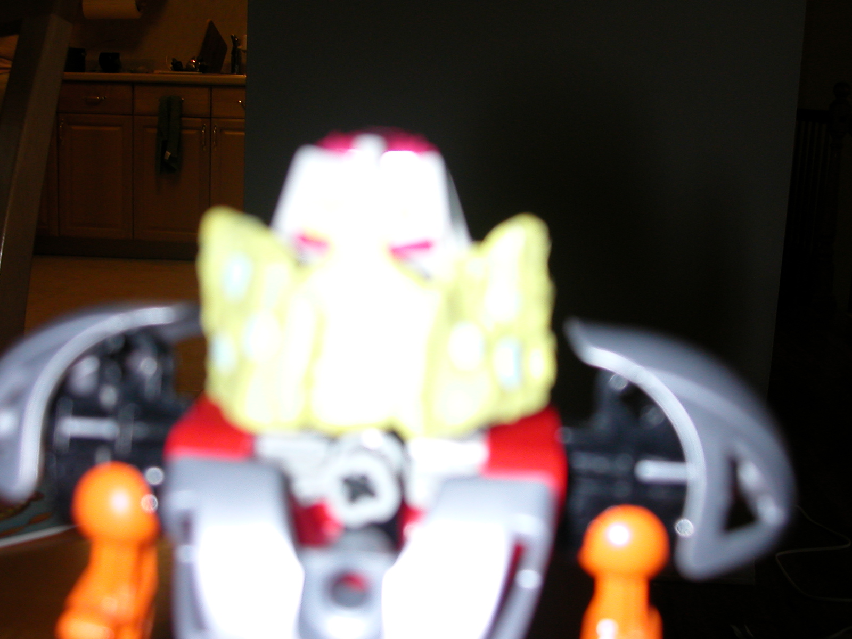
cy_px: 320
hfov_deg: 43.9
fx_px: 1058
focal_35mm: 43
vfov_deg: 33.6
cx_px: 426
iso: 100
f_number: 2.9
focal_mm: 6.6
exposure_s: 1/59.9
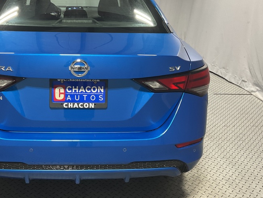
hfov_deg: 43.1
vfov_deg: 33.6
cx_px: 84
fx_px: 327
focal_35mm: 43
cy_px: 86
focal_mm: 3
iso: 50
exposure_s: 1/50
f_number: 1.8
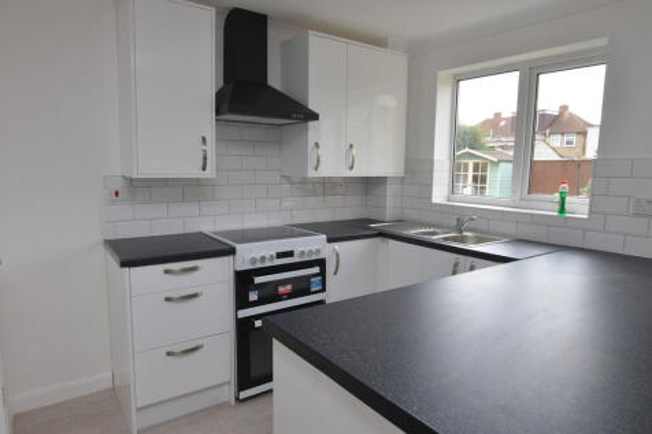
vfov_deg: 59.5
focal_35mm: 21
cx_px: 326
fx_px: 380
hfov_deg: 81.2
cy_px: 217
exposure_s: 1/125
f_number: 5.6
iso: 320
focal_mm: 14
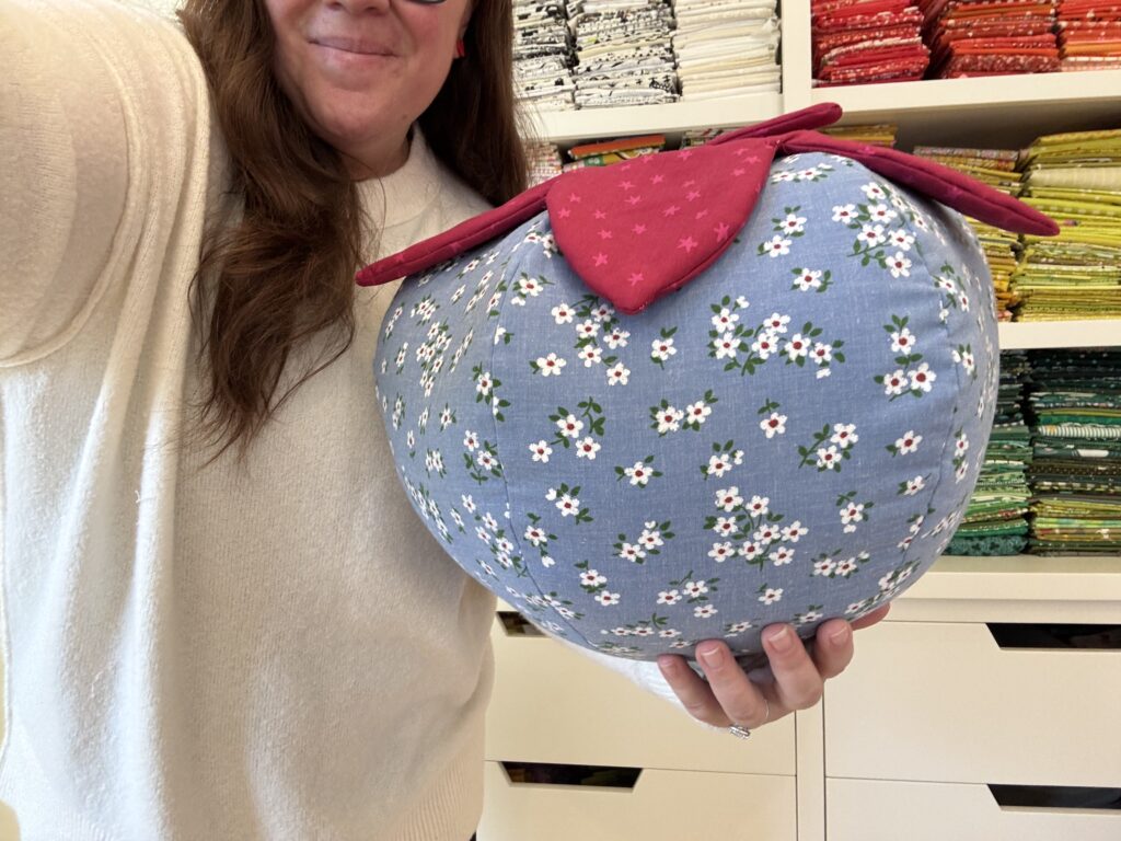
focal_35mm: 23
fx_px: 745
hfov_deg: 73.9
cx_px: 560
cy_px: 420
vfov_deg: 58.9
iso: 125
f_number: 1.9
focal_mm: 2.69
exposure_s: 1/60
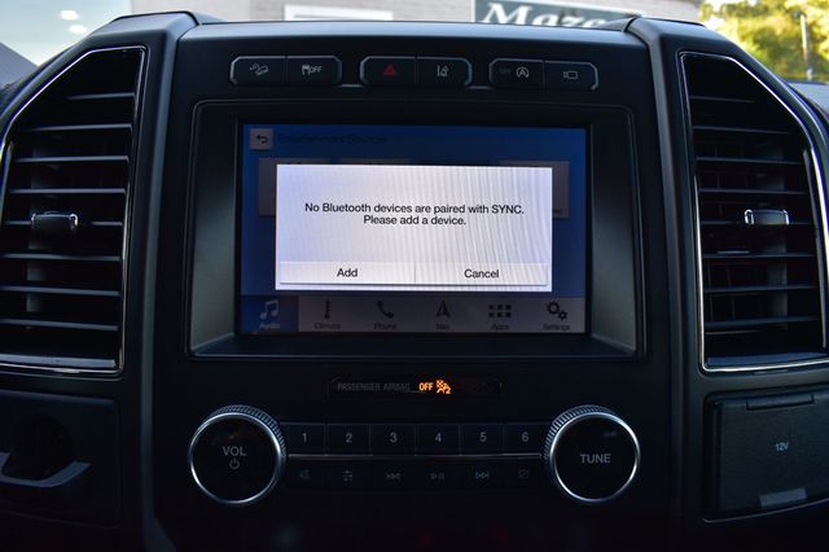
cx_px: 414
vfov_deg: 47.9
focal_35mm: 27
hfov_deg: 67.4
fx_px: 621
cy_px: 276
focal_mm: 18
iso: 400
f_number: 8
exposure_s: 1/80
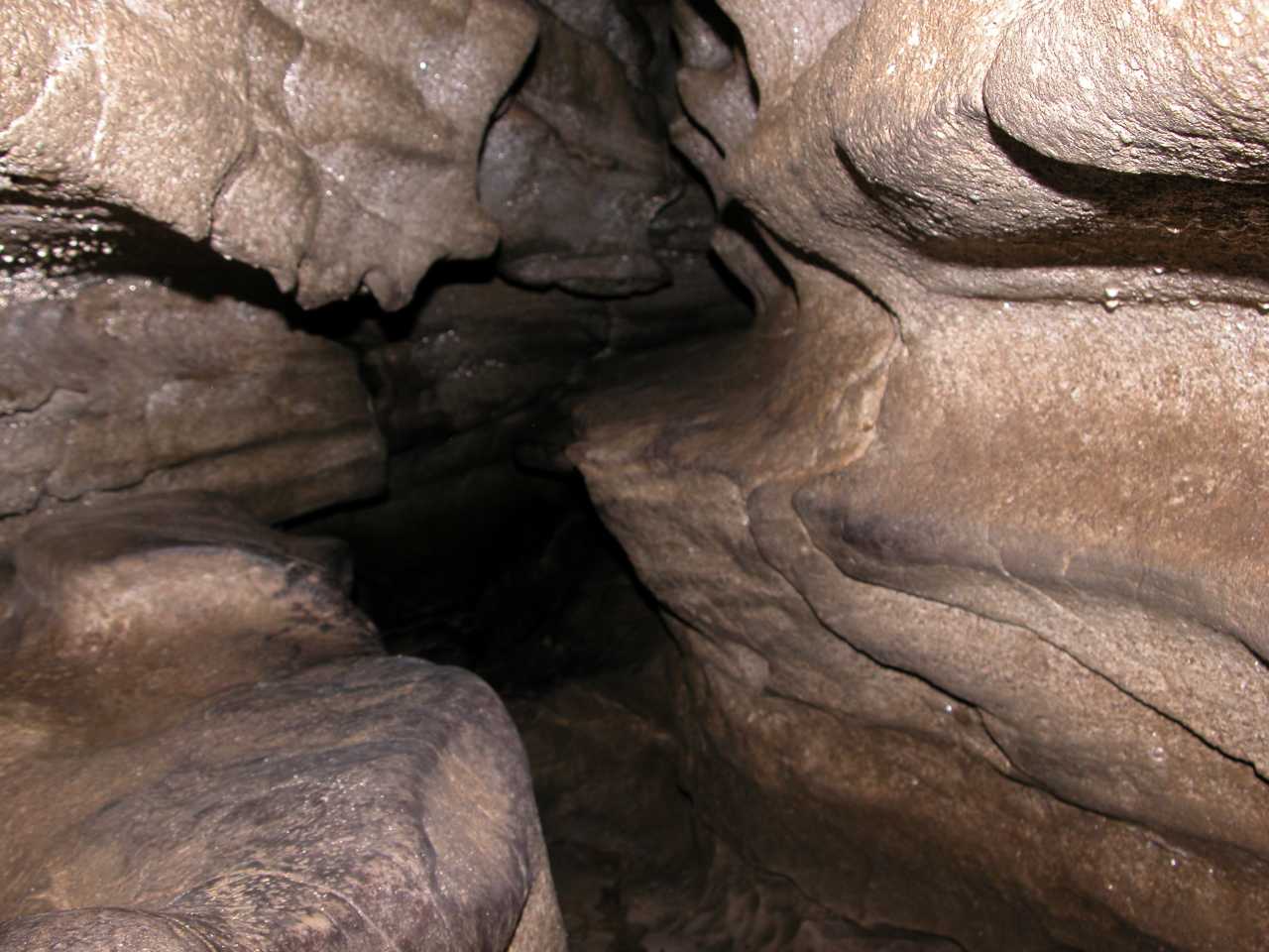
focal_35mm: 35
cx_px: 634
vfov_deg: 40.7
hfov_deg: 52.6
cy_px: 476
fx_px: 1283
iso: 100
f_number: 5
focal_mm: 8.9
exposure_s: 1/60
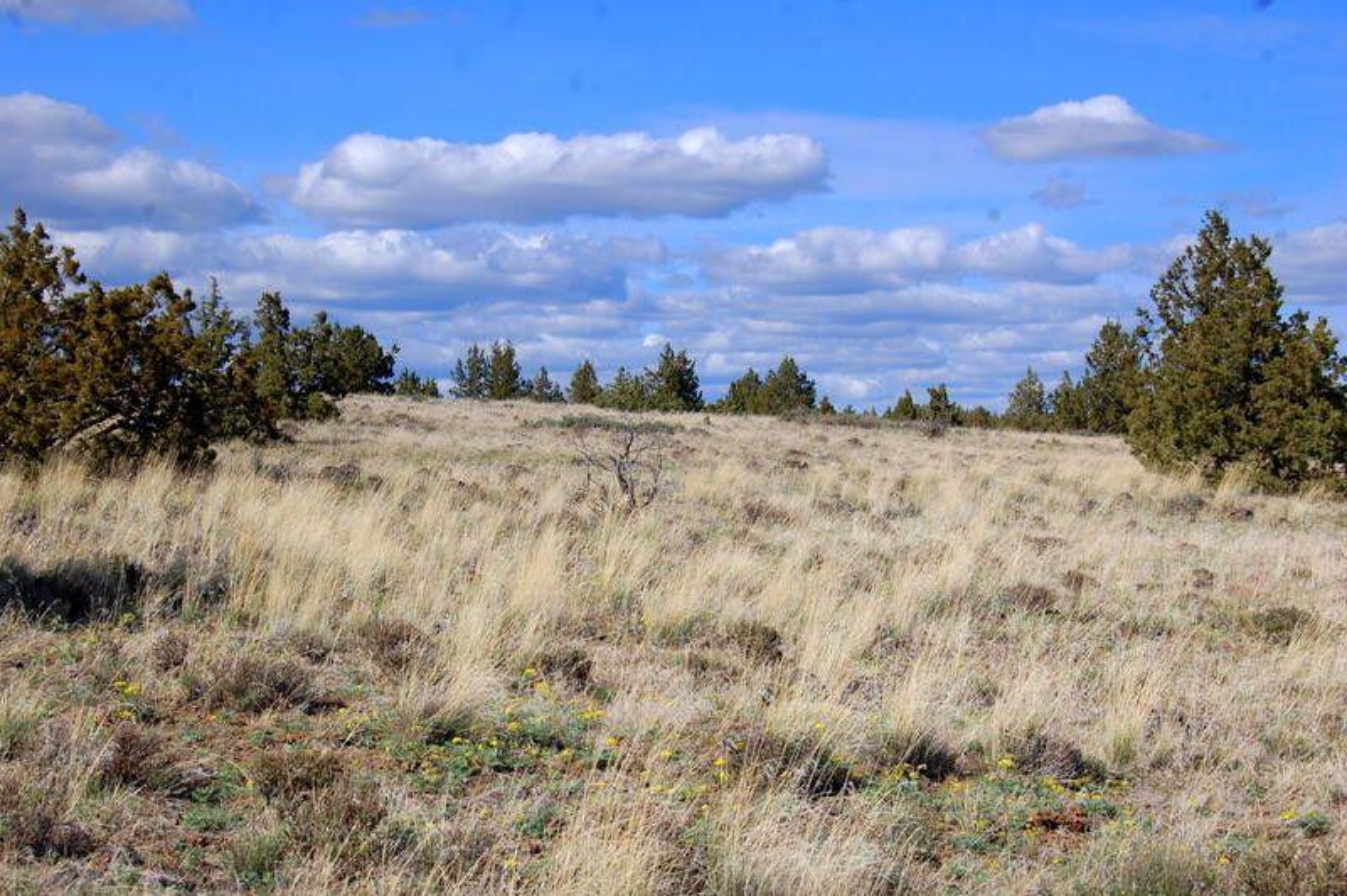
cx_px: 674
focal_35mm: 68
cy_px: 448
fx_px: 2523
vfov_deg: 20.1
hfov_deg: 29.9
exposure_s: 1/400
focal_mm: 45
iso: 200
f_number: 10
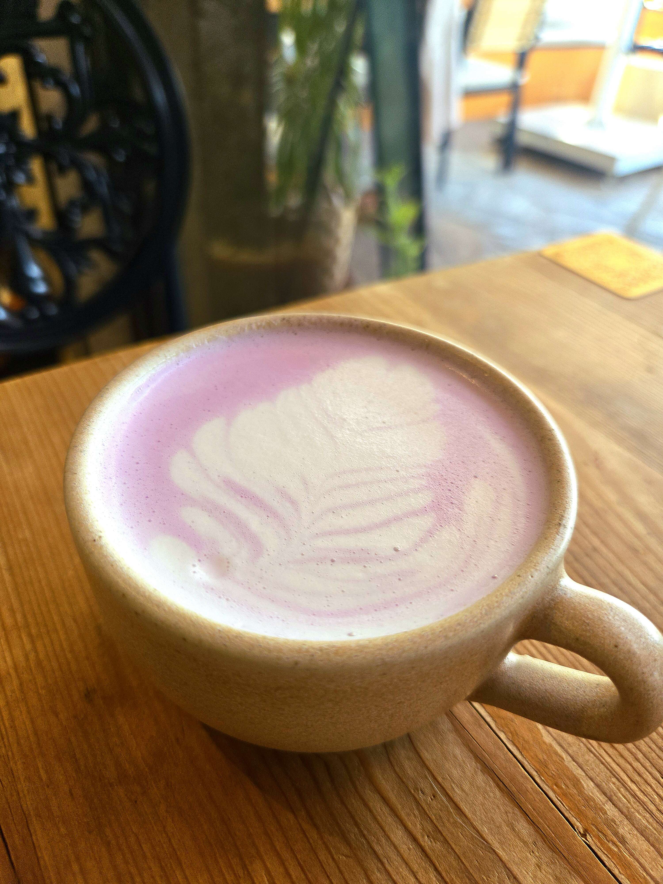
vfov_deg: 73.9
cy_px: 442
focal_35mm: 23
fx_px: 587
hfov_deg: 58.9
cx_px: 332
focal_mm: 5.4
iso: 32
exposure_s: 1/50.3
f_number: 1.8
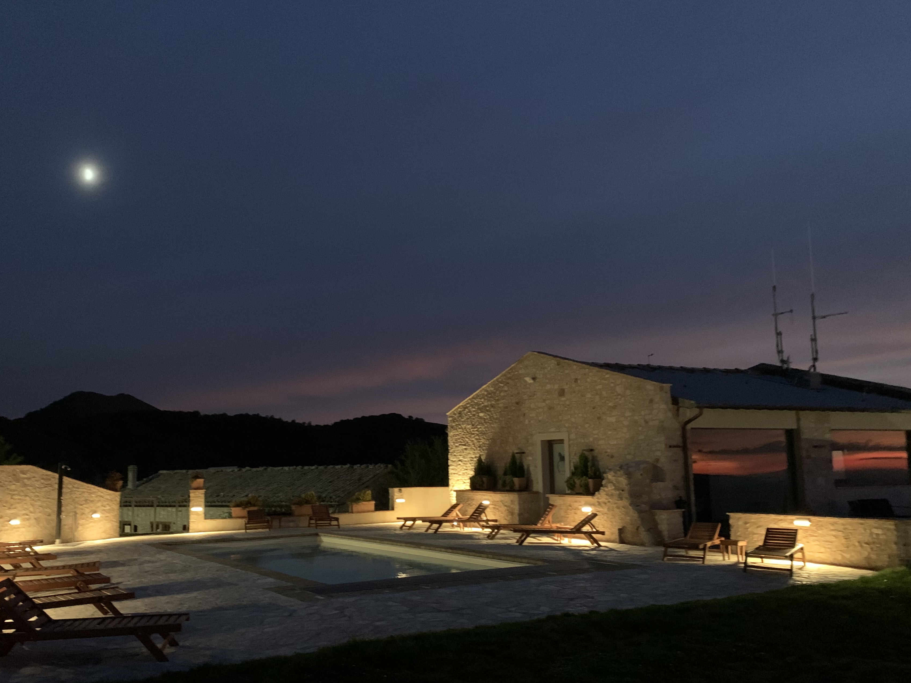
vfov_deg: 45.3
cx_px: 400
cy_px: 385
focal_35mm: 31
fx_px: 816
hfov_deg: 58.2
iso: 1600
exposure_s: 1/17
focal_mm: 4.25
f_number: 1.8
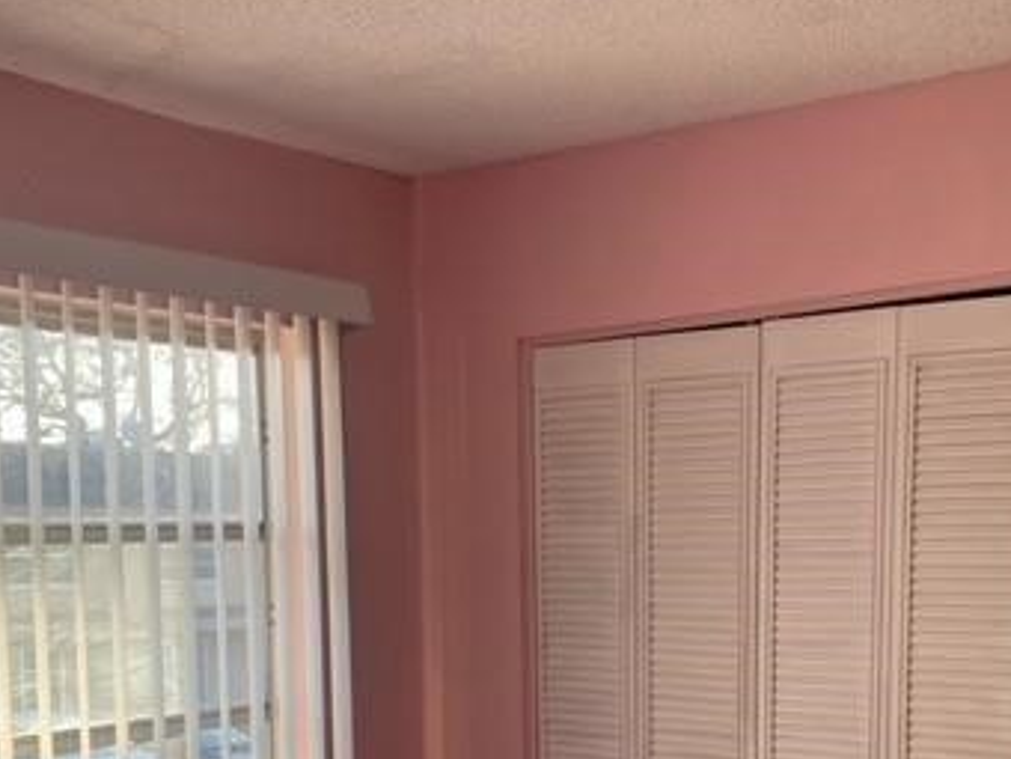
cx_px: 613
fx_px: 1431
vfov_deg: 28.5
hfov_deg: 38.7
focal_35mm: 49
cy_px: 694
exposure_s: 1/122
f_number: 1.8
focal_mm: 4.25
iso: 32
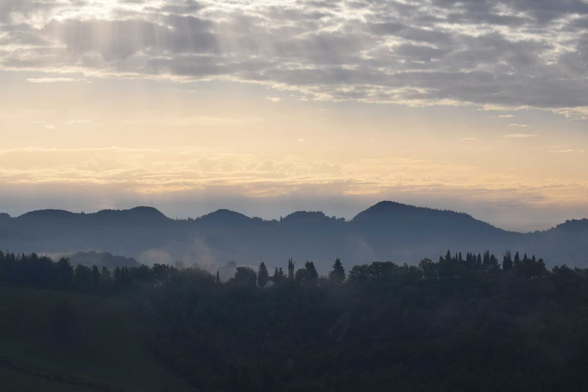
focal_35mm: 105
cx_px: 294
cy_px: 196
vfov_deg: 13.0
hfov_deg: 19.5
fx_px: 1715
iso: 200
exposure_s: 1/500
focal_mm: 70
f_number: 11
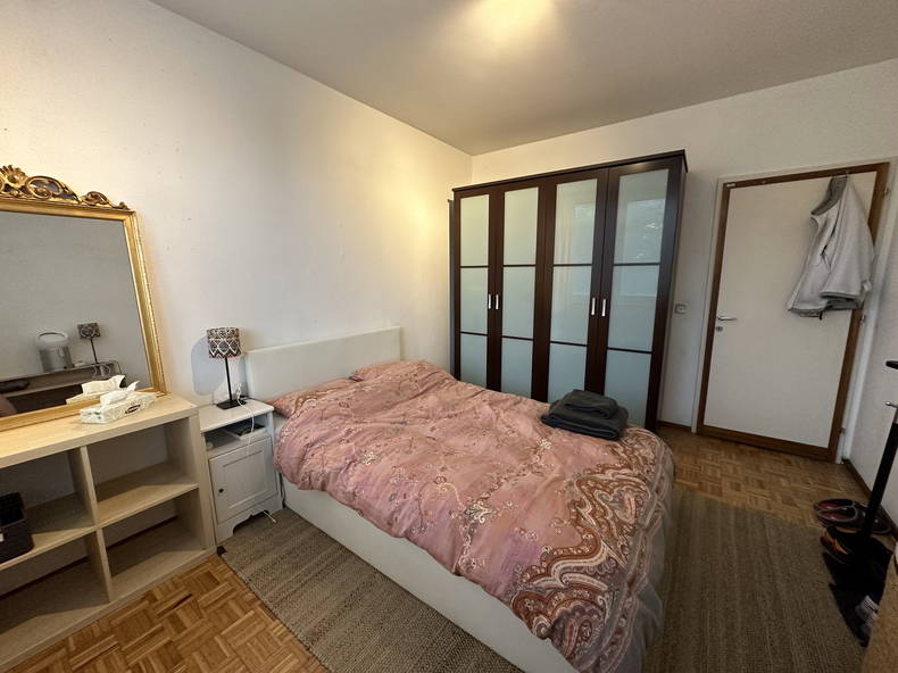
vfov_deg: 85.6
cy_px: 336
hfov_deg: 102.1
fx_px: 363
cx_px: 449
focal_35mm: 14
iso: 320
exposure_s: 1/50
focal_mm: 2.22
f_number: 2.2
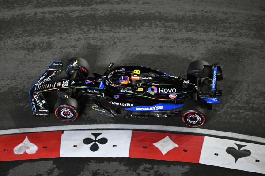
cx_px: 132
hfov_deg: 17.8
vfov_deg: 11.9
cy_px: 88
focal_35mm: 115
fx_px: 846
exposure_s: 1/1250
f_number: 3.2
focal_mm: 115
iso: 2000
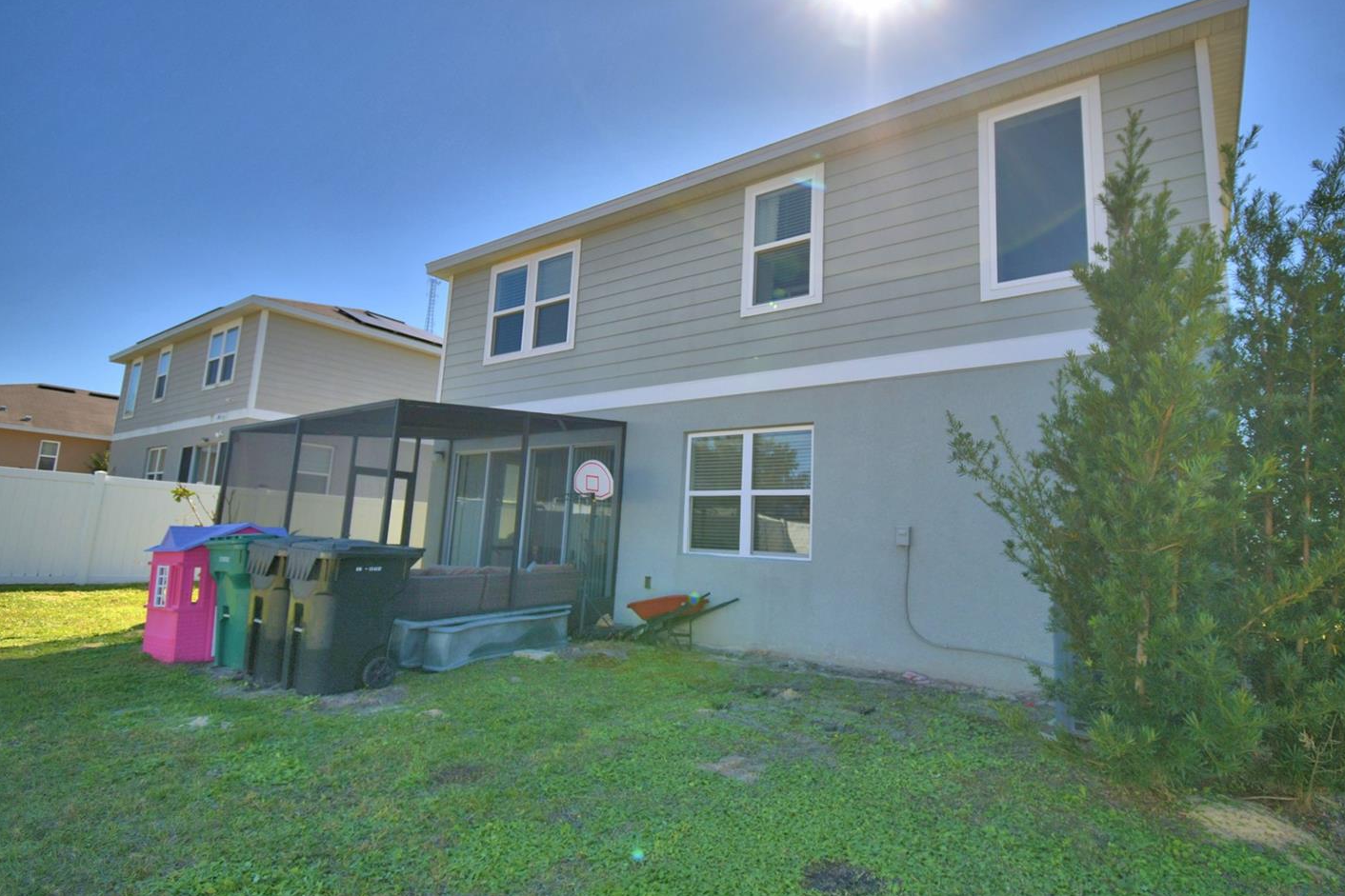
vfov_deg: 70.4
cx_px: 744
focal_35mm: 17
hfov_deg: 92.9
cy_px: 441
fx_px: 635
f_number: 4.5
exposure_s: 1/1250
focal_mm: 10
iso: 100
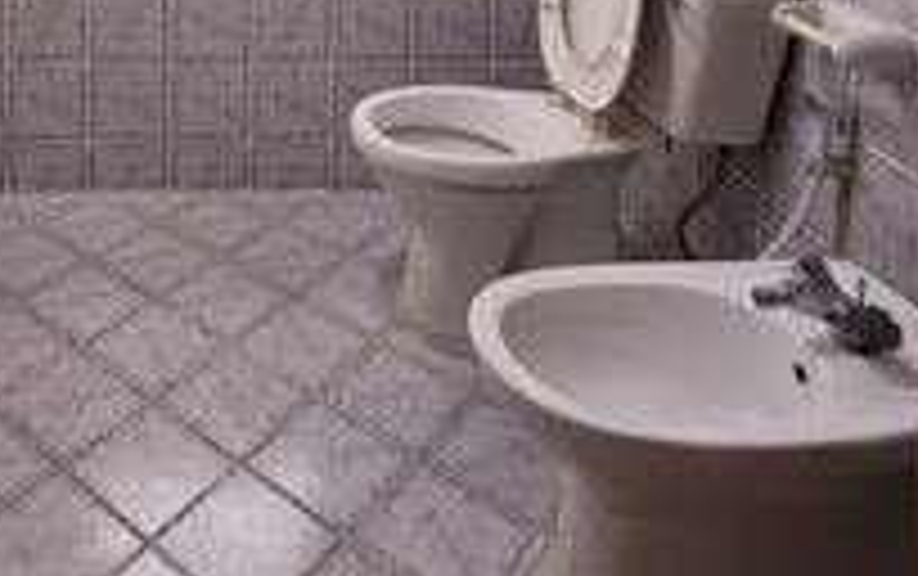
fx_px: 952
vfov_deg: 26.8
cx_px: 196
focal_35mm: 38
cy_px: -223
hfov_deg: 48.8
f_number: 2.2
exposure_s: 1/50
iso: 40
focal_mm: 1.64
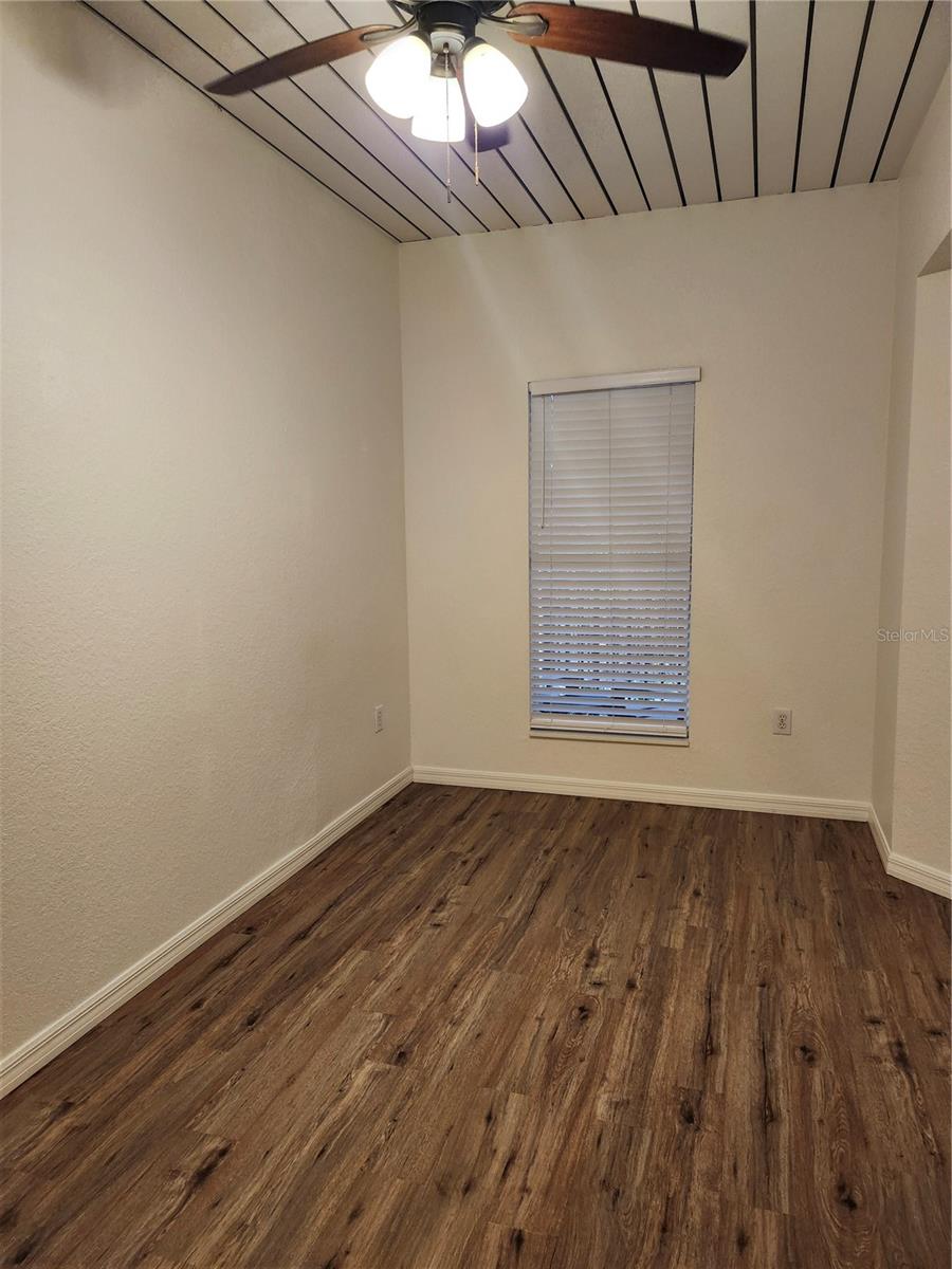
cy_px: 634
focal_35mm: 23
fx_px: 843
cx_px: 476
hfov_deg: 58.9
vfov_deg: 73.9
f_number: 1.8
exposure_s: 1/120
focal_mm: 5.54
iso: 400
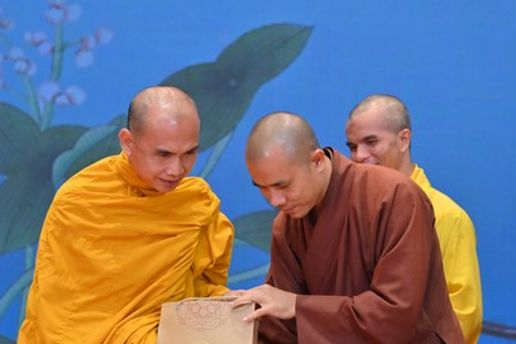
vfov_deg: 7.2
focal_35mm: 191
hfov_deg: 10.8
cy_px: 233
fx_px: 2737
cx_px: 152
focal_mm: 120
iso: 1250
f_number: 4.5
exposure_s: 1/160
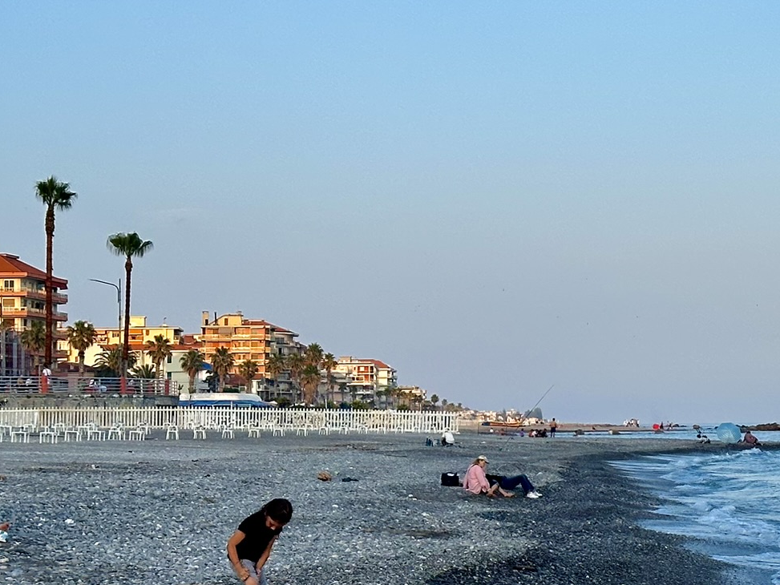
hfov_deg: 18.8
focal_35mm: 101
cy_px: 372
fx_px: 2276
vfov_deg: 14.6
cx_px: 812
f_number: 1.78
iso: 64
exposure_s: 1/1815
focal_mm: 6.86
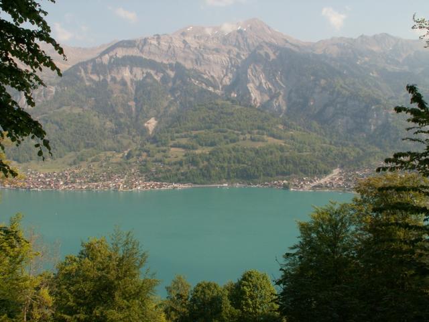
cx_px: 214
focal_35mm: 35
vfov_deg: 40.7
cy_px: 161
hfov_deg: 52.6
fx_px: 434
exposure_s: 1/100
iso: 50
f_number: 8
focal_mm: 5.86
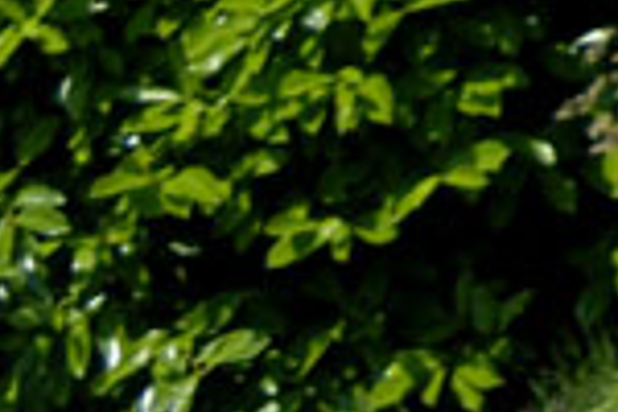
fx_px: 17200
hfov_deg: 2.0
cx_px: -1388
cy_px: 1234
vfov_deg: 1.4
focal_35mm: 1002
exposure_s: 1/800
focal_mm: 98
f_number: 4.5
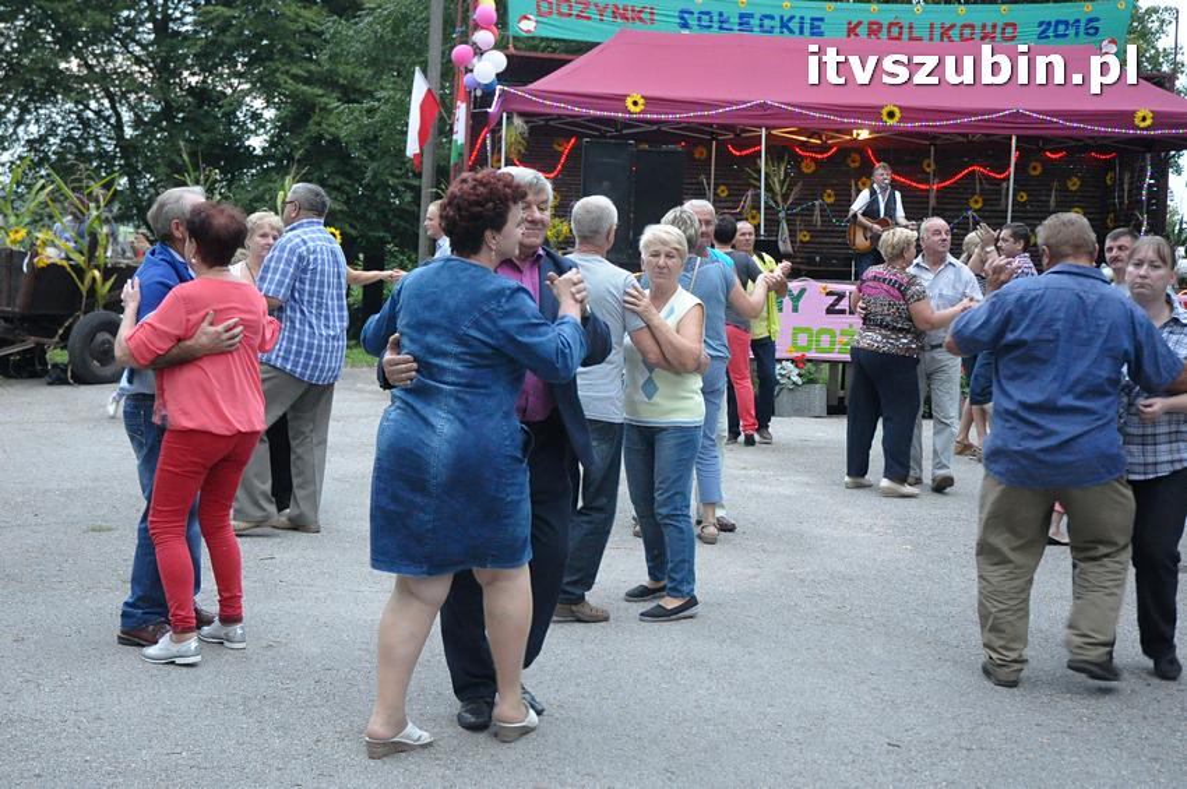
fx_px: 1680
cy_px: 394
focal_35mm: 51
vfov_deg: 26.4
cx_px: 594
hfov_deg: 38.9
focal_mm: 34
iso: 2500
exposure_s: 1/80
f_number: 4.2
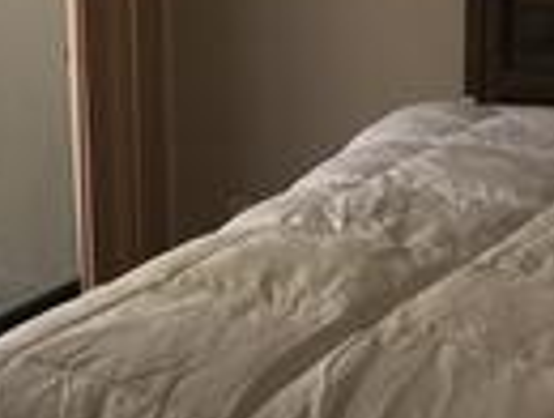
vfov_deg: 18.4
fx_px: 1283
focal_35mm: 80
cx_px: 145
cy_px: 102
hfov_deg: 24.1
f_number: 1.8
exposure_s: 1/560
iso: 32
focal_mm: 4.25
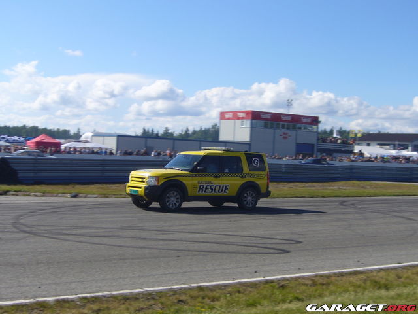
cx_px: 209
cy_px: 157
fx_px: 664
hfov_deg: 34.9
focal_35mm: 55
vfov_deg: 26.6
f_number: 7
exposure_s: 1/250
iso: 80
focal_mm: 9.1
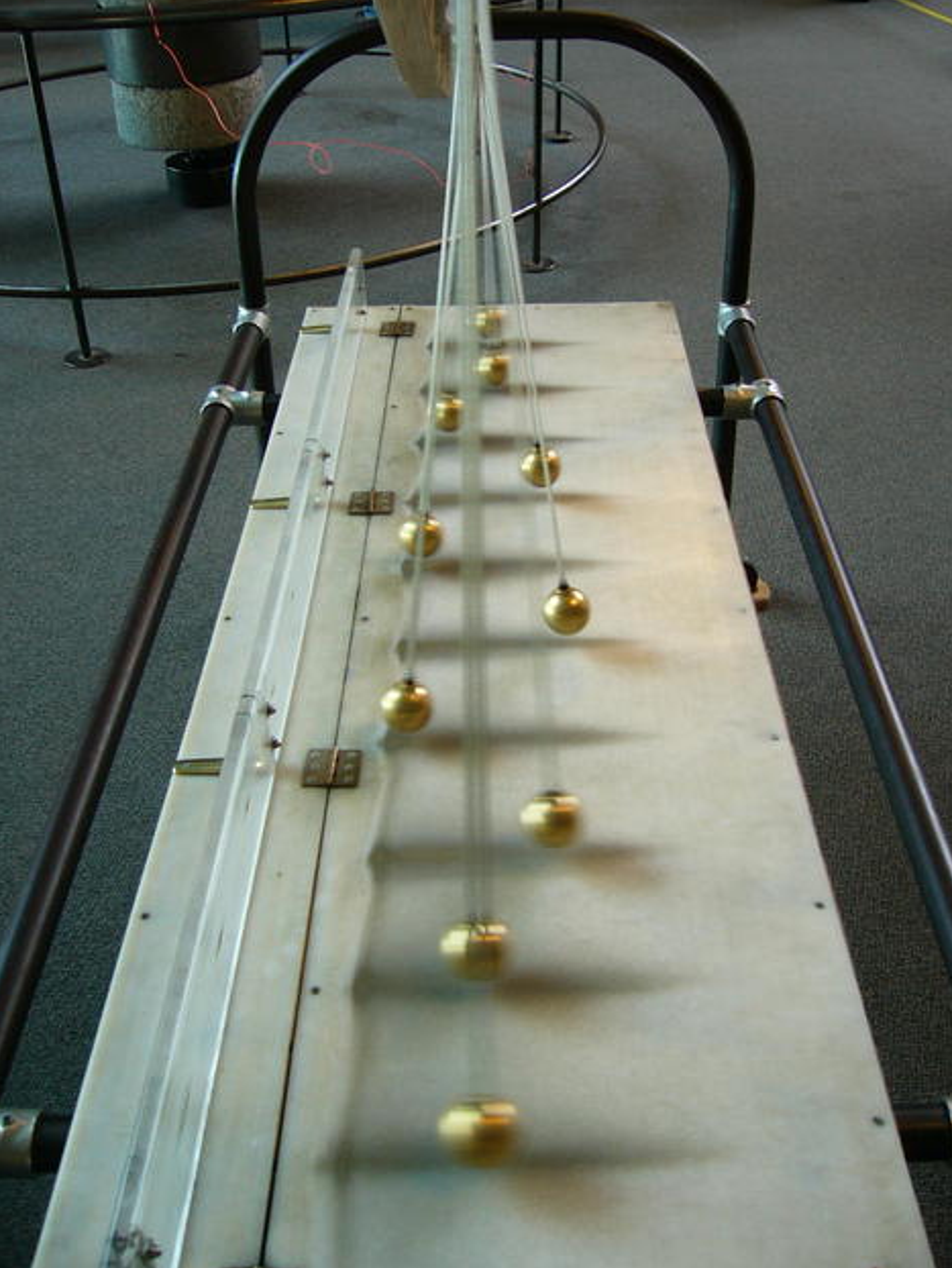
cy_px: 636
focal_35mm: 36
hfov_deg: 39.7
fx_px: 1319
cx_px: 469
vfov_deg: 51.3
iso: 150
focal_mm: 5.8
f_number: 2.8
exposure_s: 1/13
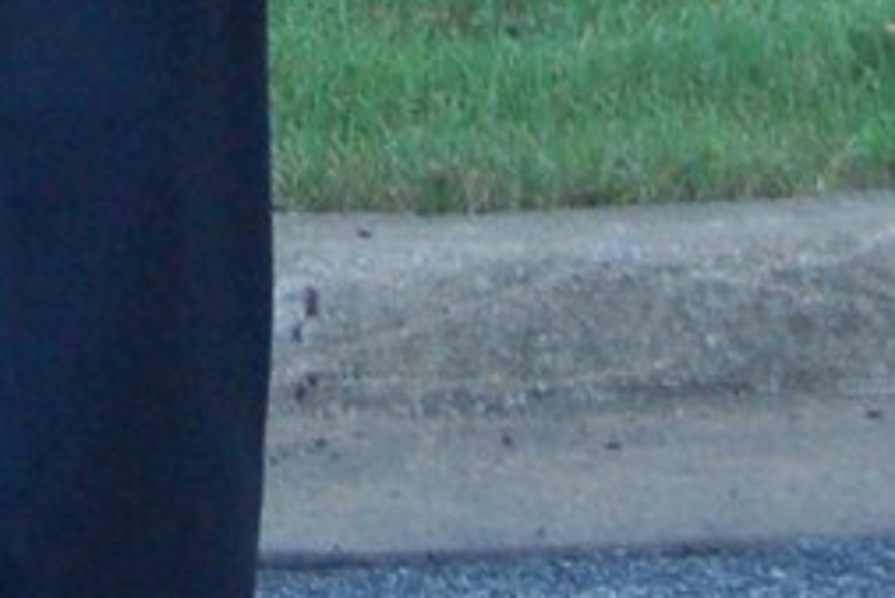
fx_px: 8010
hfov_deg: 6.3
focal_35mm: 322
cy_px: -1058
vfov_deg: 4.2
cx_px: -251
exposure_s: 1/40
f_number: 4.5
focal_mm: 34
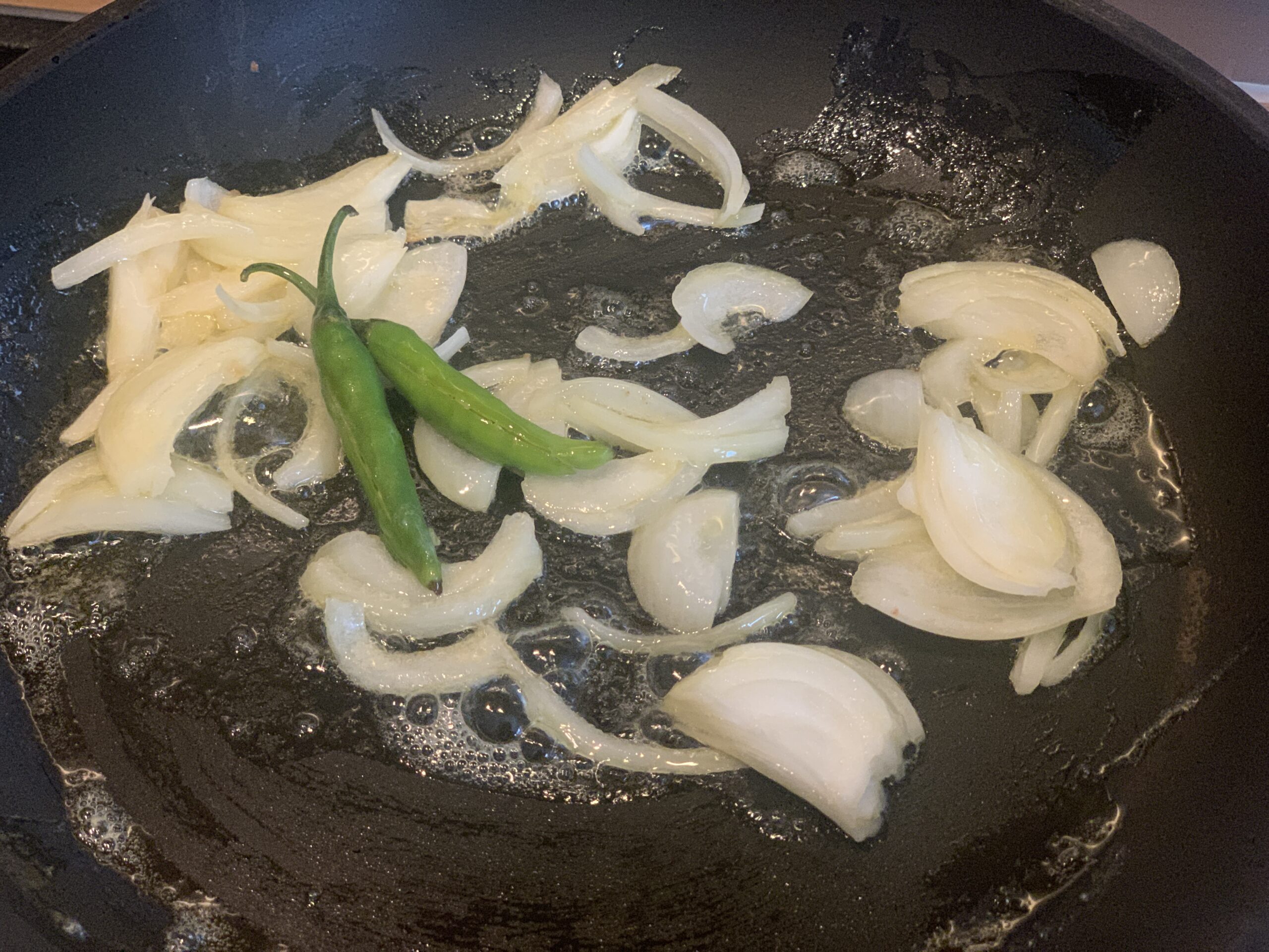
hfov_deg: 36.8
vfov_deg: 28.0
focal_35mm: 52
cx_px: 634
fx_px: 1906
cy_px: 476
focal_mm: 6
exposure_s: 1/50
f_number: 2.4
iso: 320
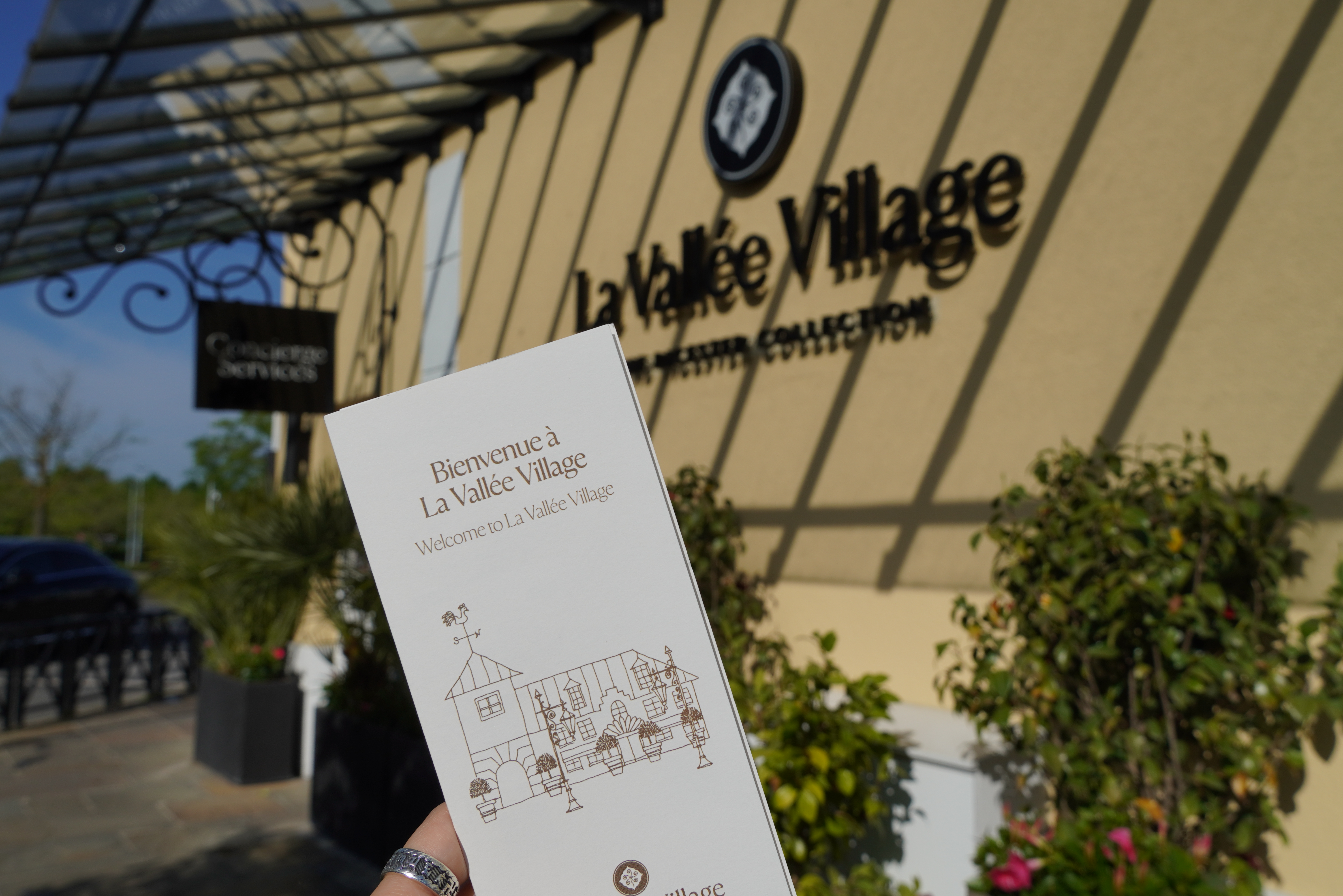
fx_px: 1175
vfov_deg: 41.7
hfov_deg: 59.5
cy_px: 448
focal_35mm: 32
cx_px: 672
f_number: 8
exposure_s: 1/1000
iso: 100
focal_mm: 21
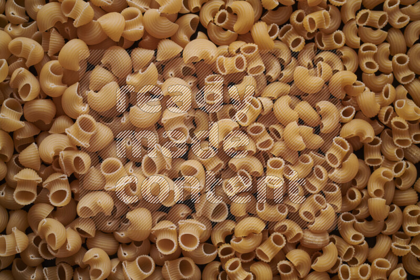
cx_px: 210
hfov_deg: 39.6
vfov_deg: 27.0
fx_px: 584
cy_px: 140
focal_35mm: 50
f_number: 8
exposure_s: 1/100
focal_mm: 50
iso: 160
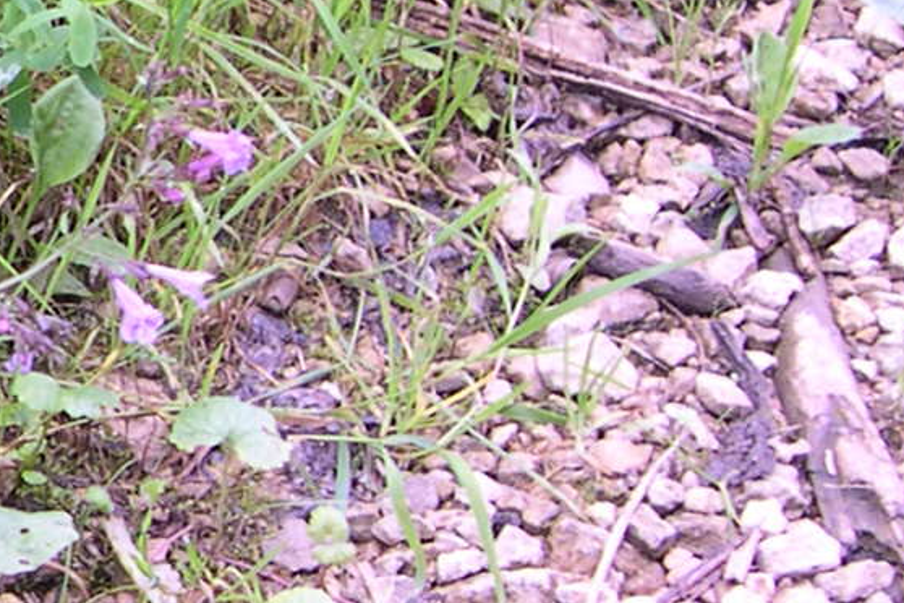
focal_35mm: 161
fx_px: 4043
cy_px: 143
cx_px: -782
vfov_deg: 8.5
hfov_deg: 11.7
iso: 100
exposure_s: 1/62
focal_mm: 8
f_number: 2.8
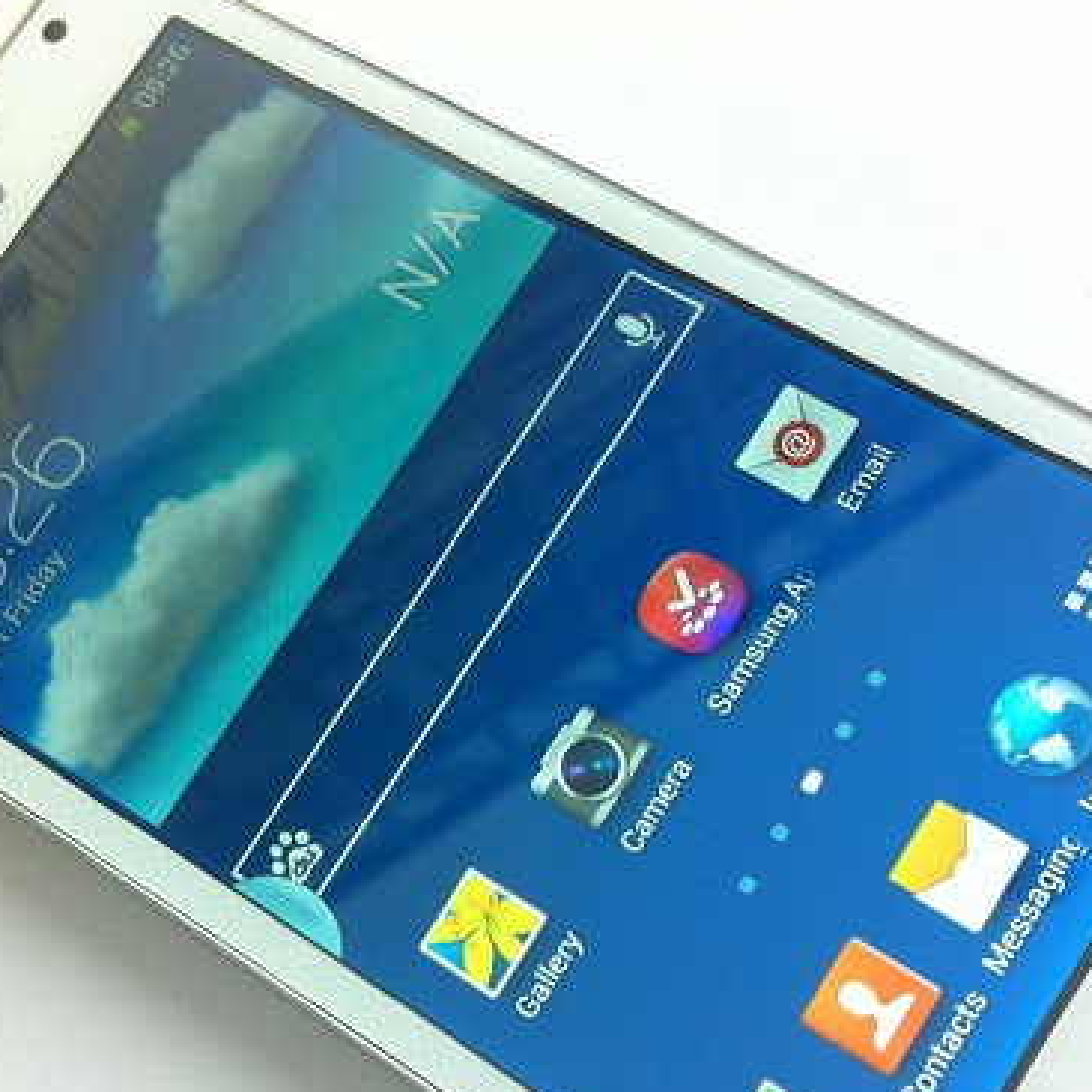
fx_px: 2106
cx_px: 498
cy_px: 695
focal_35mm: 59
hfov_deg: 29.1
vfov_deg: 28.9
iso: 80
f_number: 2.8
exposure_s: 1/25
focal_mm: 3.85
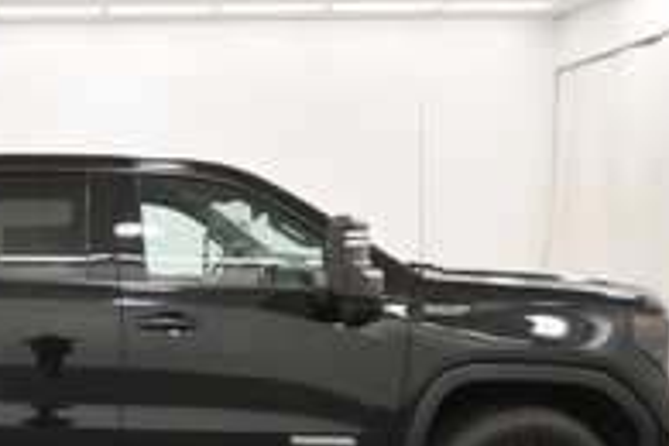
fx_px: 799
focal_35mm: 43
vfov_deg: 30.3
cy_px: 369
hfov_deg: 40.8
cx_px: 31
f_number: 5
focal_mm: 14
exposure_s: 1/125
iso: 800
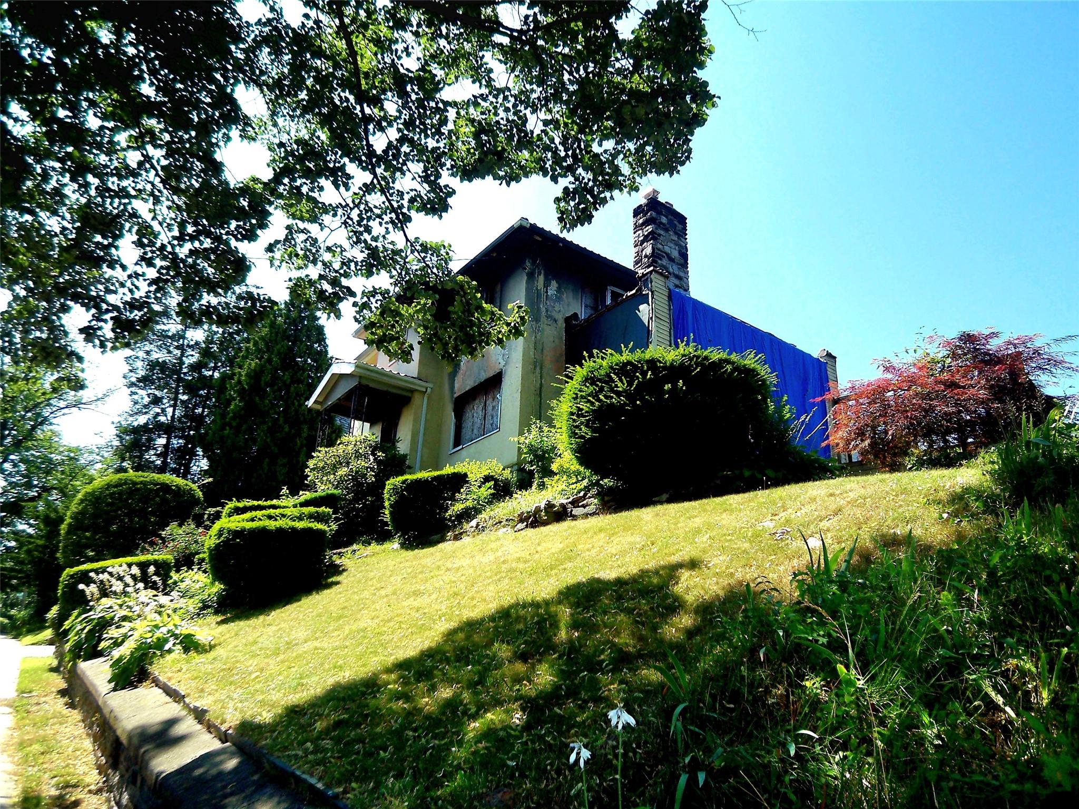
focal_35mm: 23
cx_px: 540
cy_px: 404
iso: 50
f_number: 2.8
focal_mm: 3.8
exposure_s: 1/250
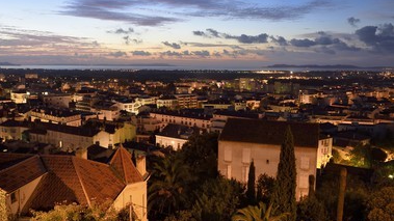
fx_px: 376
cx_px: 177
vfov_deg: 32.8
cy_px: 122
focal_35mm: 36
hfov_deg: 55.2
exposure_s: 1/1.25
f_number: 6.3
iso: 1600
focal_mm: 31
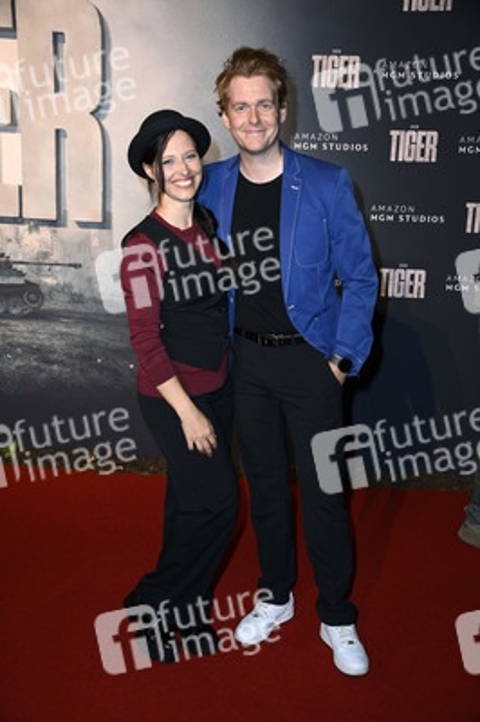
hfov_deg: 30.5
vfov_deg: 44.5
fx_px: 881
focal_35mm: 44
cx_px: 240
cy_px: 361
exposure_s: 1/250
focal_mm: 44
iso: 500
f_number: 5
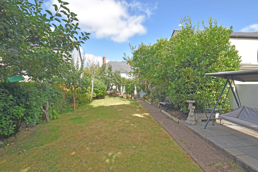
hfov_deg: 100.4
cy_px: 86
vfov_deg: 77.3
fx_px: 108
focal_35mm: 15
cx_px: 129
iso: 200
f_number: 7.1
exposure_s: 1/250
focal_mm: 10
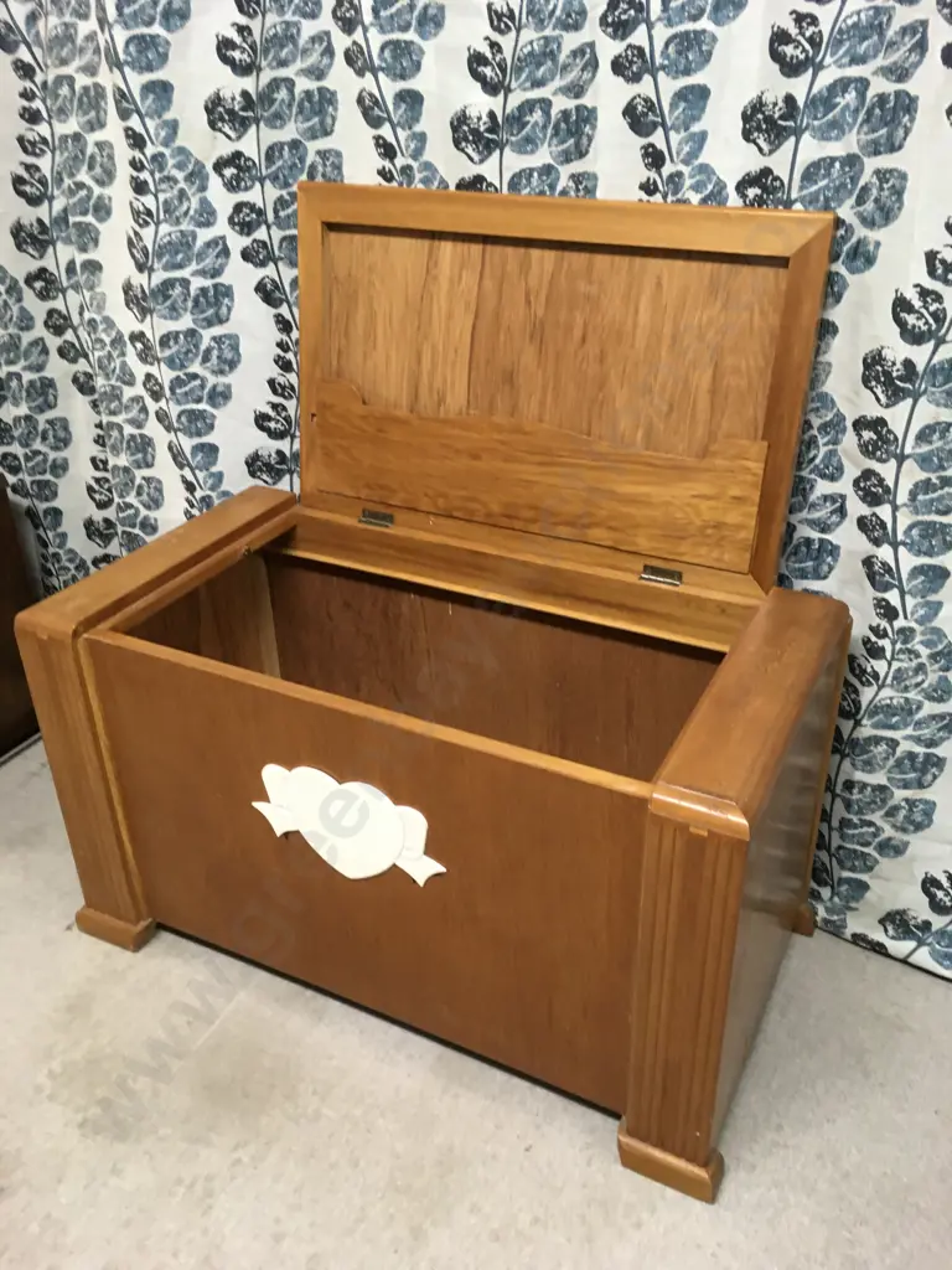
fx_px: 1063
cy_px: 635
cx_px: 476
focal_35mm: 29
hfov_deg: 48.2
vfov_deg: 61.7
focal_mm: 4.15
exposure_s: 1/33
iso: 160
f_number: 2.2
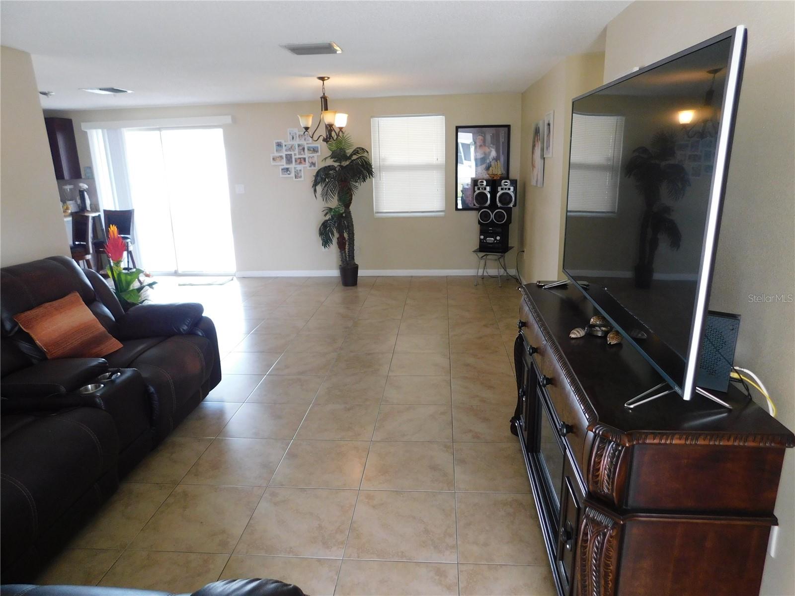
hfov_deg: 73.9
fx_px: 528
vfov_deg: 58.9
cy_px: 298
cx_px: 398
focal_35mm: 23
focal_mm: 4
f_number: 3
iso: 220
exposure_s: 1/30
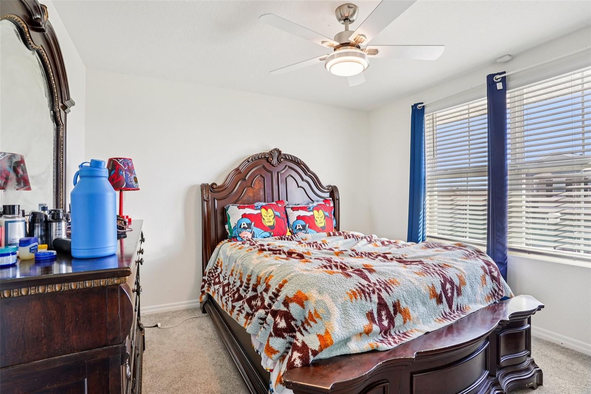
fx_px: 279
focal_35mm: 17
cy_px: 197
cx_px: 296
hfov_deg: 93.3
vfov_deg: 70.4
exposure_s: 1/20
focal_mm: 17
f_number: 8
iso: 400
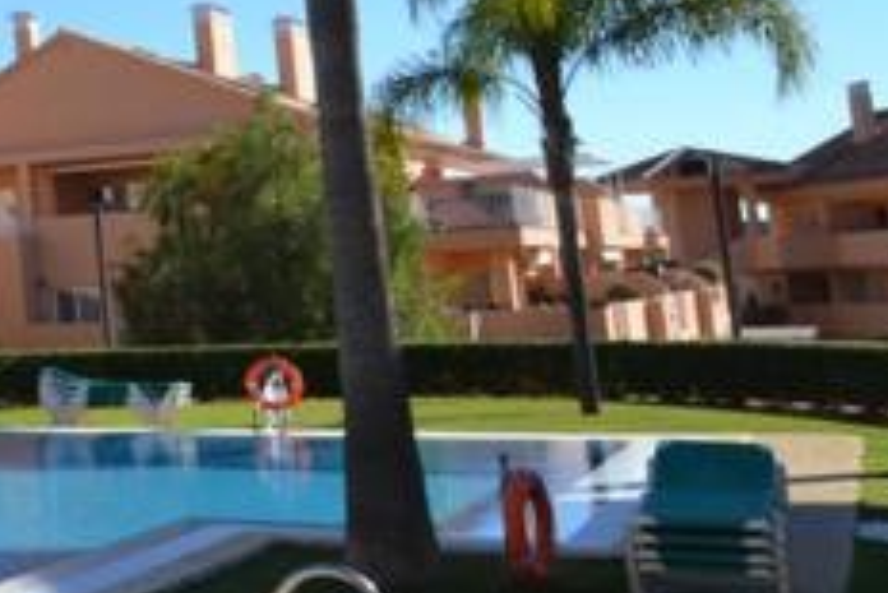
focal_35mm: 62
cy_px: 52
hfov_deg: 23.4
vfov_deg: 21.4
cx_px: -555
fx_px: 1530
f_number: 8
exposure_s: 1/250
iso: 100
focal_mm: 12
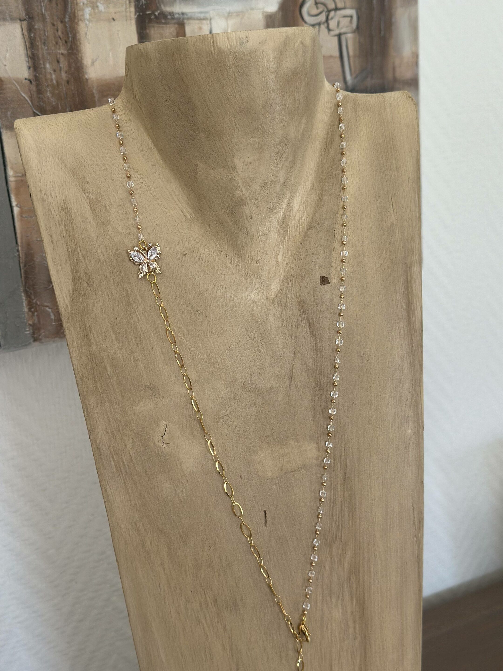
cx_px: 252
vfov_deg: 39.7
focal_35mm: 48
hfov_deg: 30.3
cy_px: 336
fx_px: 930
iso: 80
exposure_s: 1/241
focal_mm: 6.86
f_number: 1.78
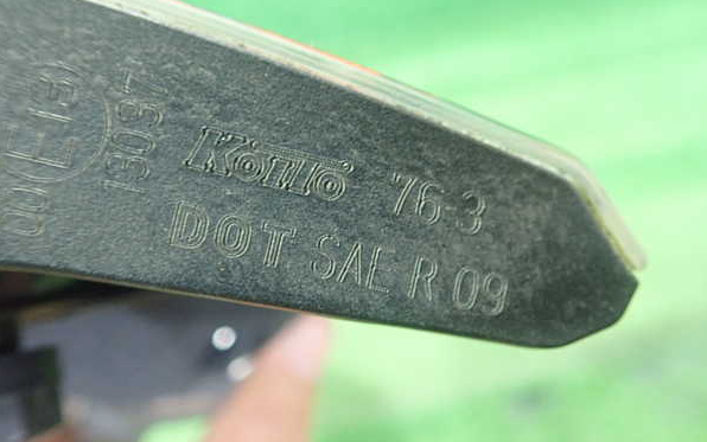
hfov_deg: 59.6
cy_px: 217
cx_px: 354
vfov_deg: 39.5
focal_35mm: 32
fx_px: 617
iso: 800
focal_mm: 5.5
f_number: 2.3
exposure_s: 1/80
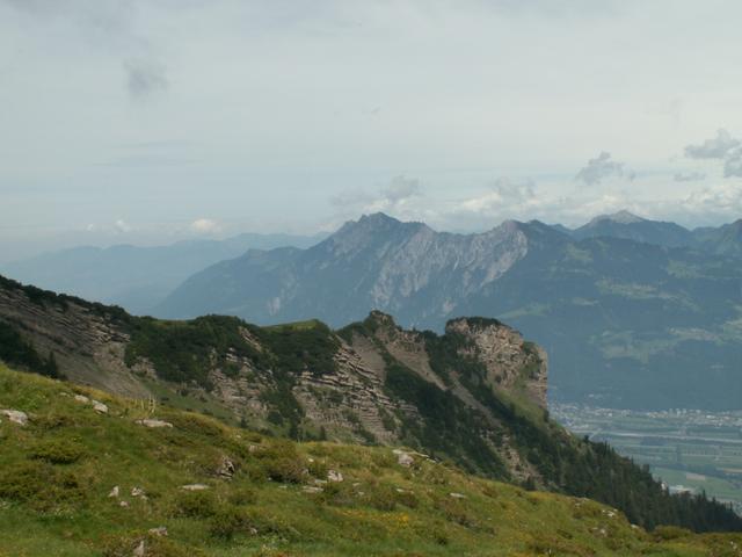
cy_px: 278
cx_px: 371
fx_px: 943
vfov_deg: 32.9
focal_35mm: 44
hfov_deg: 42.9
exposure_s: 1/200
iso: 50
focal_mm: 7.23
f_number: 8
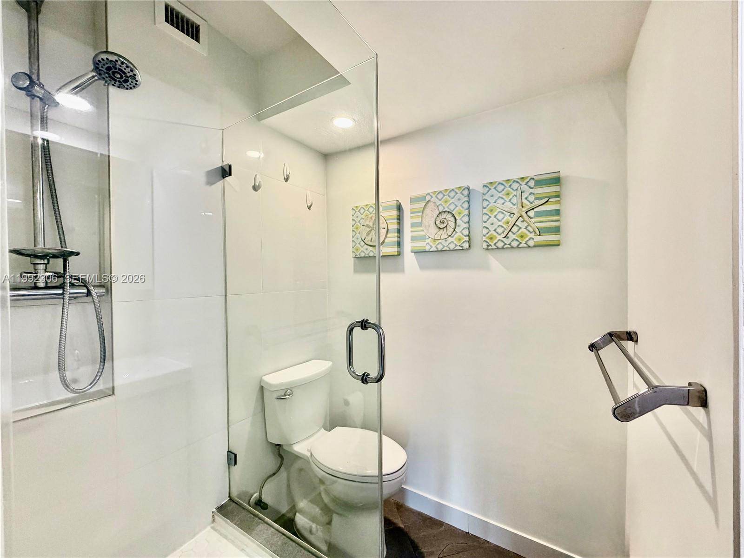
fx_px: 301
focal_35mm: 14
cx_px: 372
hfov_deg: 102.1
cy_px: 279
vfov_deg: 85.7
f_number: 2.2
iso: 250
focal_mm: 2.22
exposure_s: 1/120
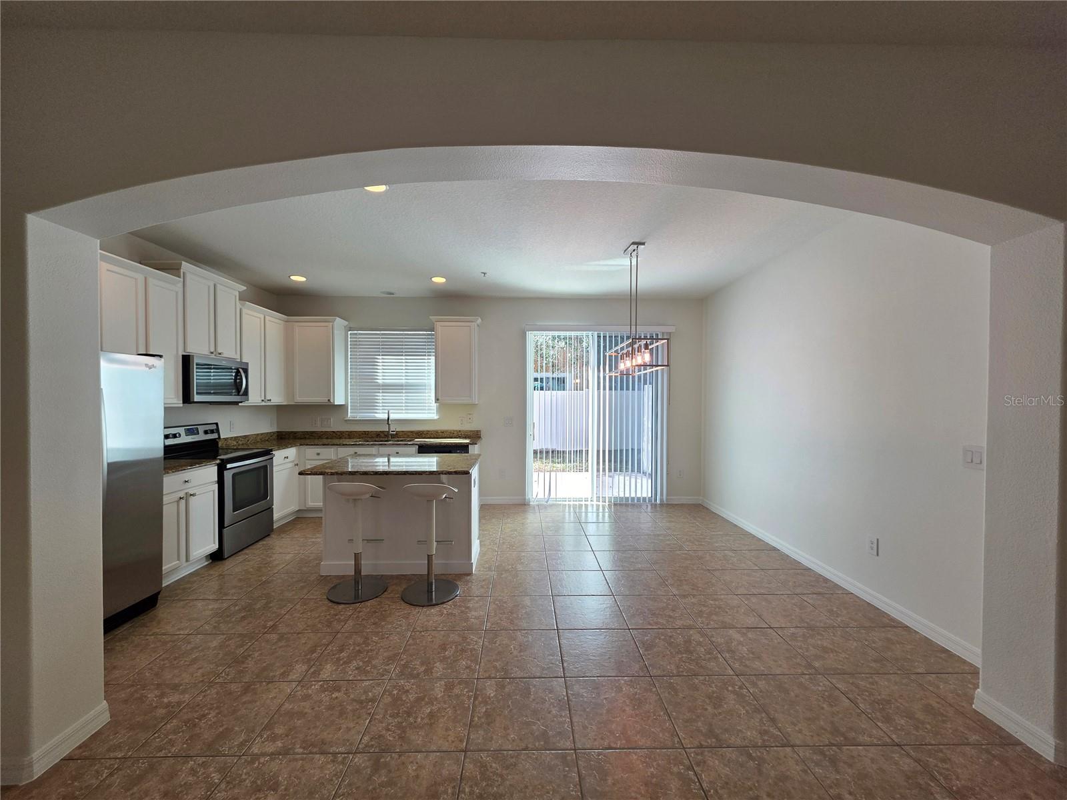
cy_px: 400
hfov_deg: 106.2
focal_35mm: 13
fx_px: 401
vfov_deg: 89.9
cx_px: 534
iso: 64
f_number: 1.9
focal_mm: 2.2
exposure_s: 1/120
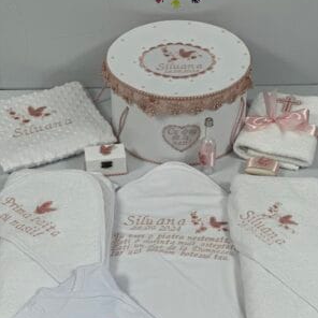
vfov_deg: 18.9
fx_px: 956
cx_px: 160
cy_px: 167
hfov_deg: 18.9
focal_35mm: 92
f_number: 2.8
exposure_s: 1/100
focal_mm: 9
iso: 200
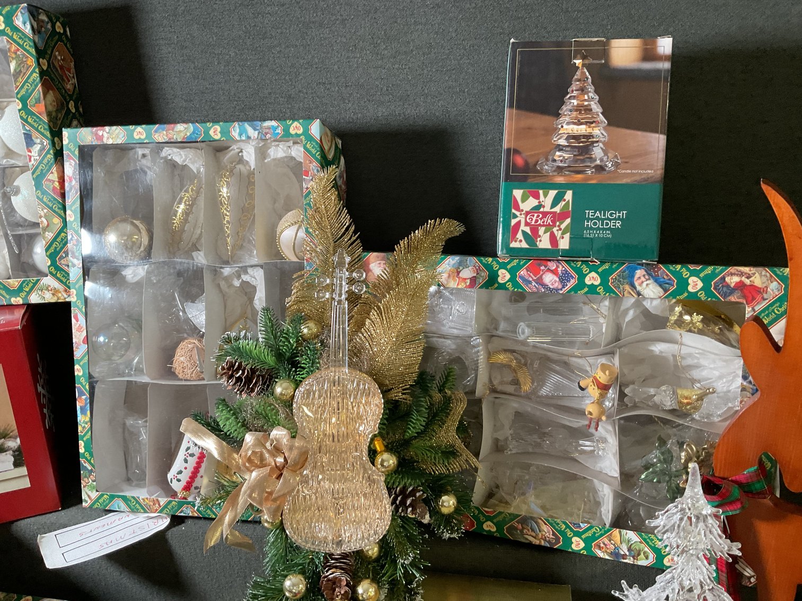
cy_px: 300
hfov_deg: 61.7
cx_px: 401
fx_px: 672
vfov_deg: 48.2
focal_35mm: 29
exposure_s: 1/60
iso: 160
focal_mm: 3
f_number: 1.8
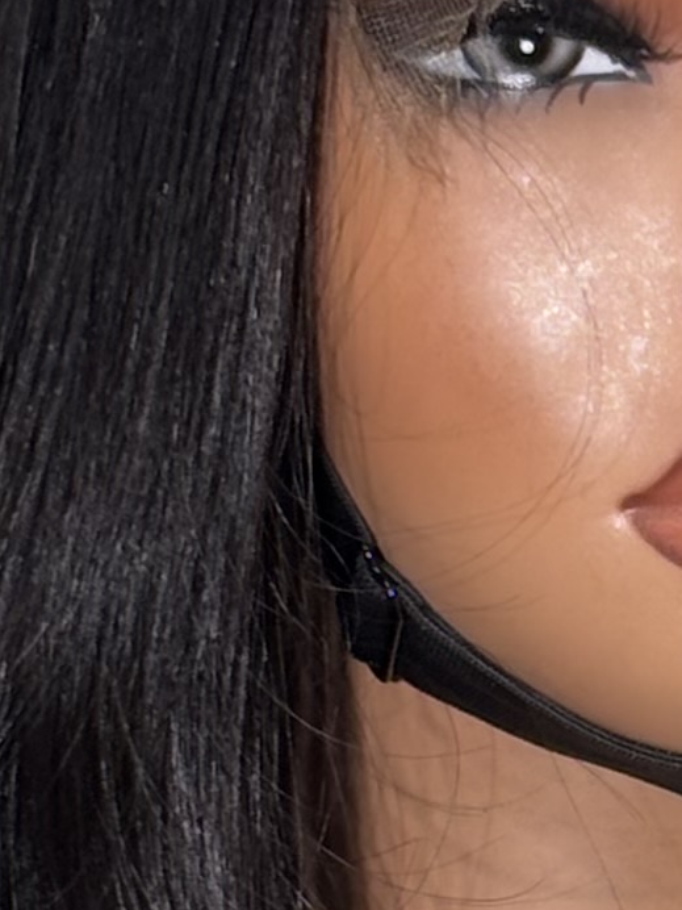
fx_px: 7960
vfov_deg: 6.5
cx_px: 934
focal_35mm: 303
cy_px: 1170
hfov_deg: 4.9
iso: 32
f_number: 1.6
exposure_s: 1/100
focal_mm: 5.96
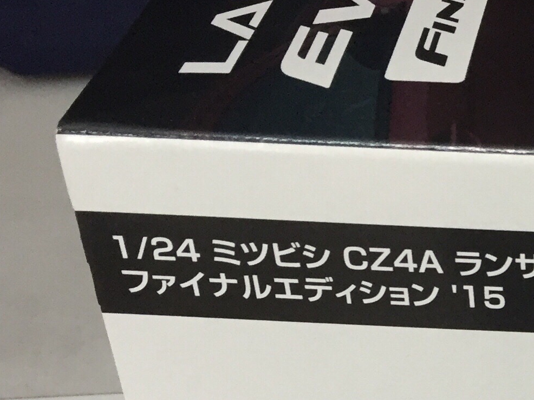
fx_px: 1481
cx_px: 785
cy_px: 578
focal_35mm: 96
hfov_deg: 18.3
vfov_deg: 14.5
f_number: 2.2
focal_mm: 4.15
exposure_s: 1/33
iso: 125
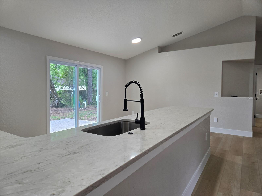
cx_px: 131
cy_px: 98
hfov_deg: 73.9
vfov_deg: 58.9
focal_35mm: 23
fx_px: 174
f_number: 1.8
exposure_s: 1/120
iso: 100
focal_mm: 5.4
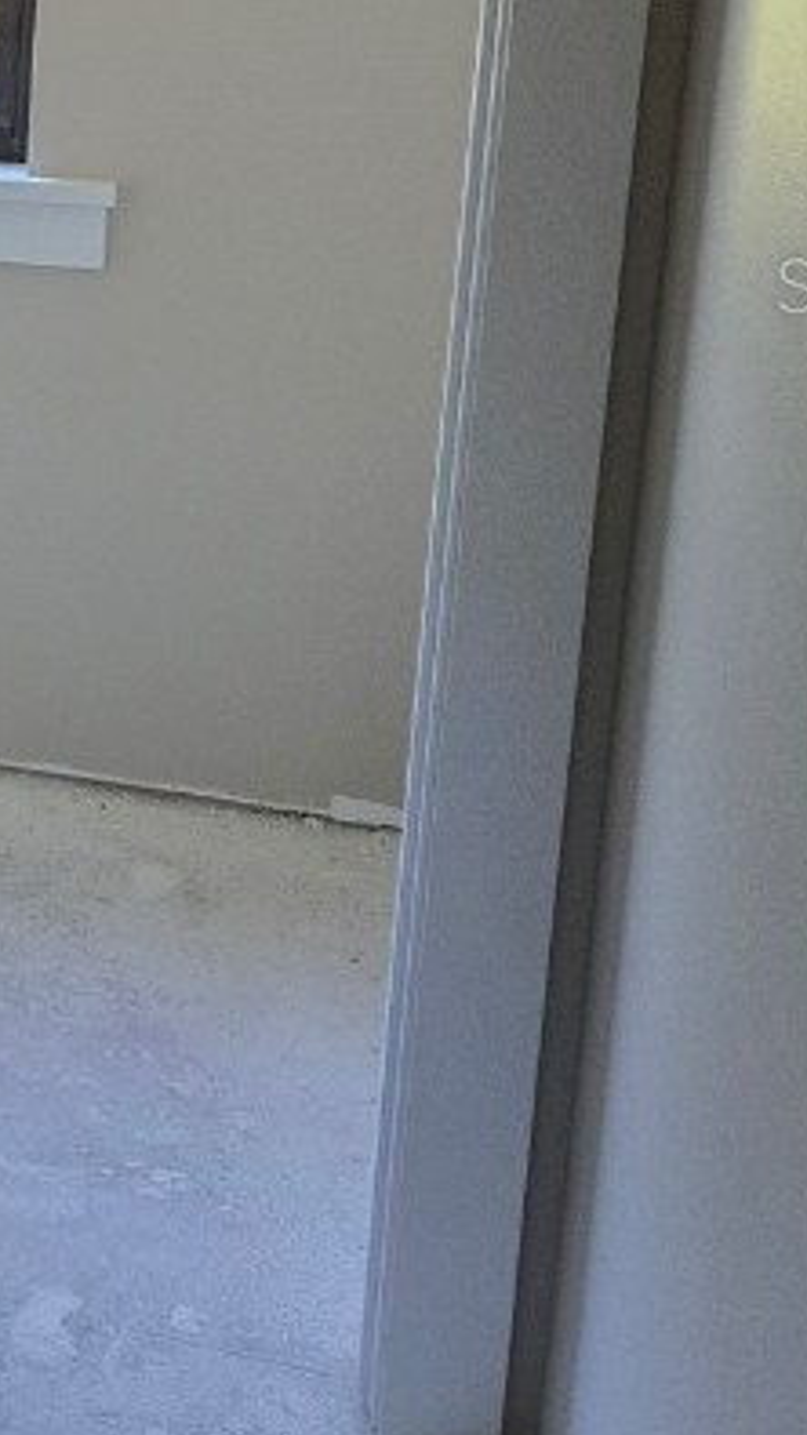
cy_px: 283
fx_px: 2474
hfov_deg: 15.4
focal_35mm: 65
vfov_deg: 31.5
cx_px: -742
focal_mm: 5.4
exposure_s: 1/120
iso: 250
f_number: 1.8
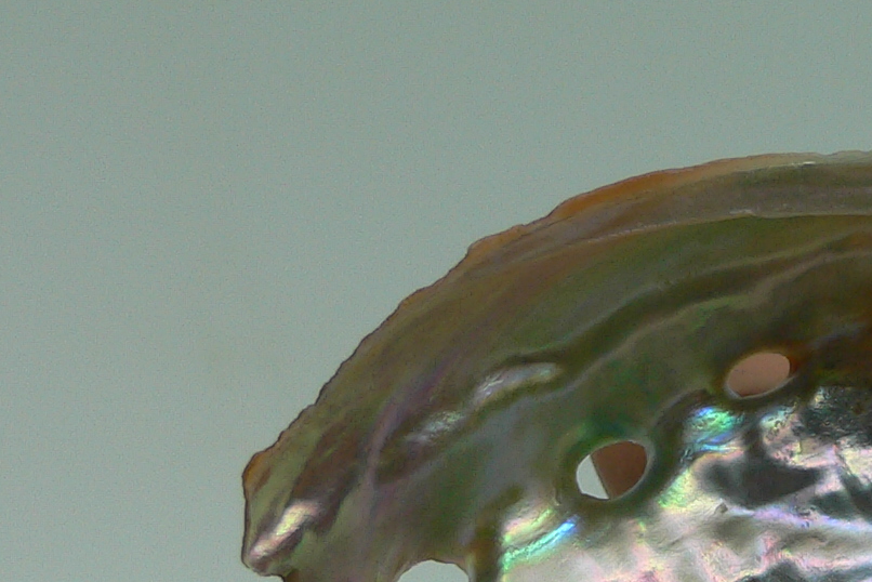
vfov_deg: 14.9
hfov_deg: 21.7
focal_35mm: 91
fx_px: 2205
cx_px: 848
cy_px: 485
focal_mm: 4.6
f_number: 2.8
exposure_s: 1/100
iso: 80
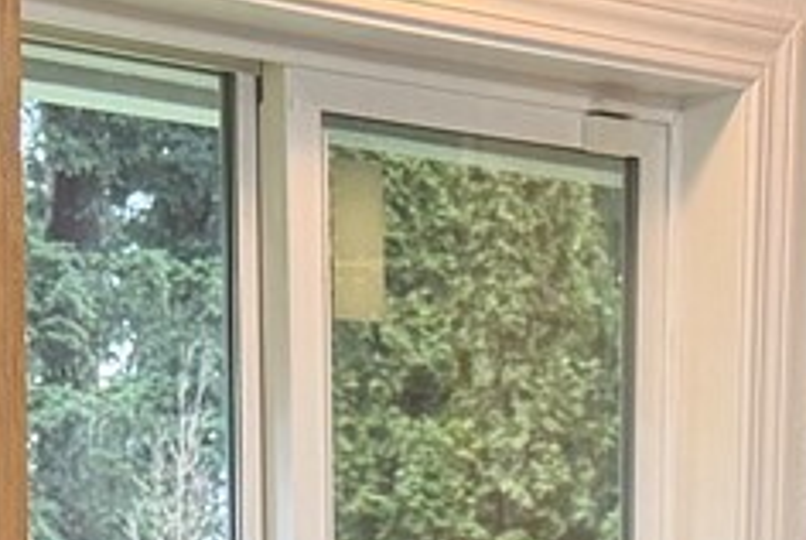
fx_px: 3788
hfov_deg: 12.1
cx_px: 413
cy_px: 1439
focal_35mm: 169
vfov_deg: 7.4
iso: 160
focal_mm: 6.76
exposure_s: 1/120
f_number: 1.78
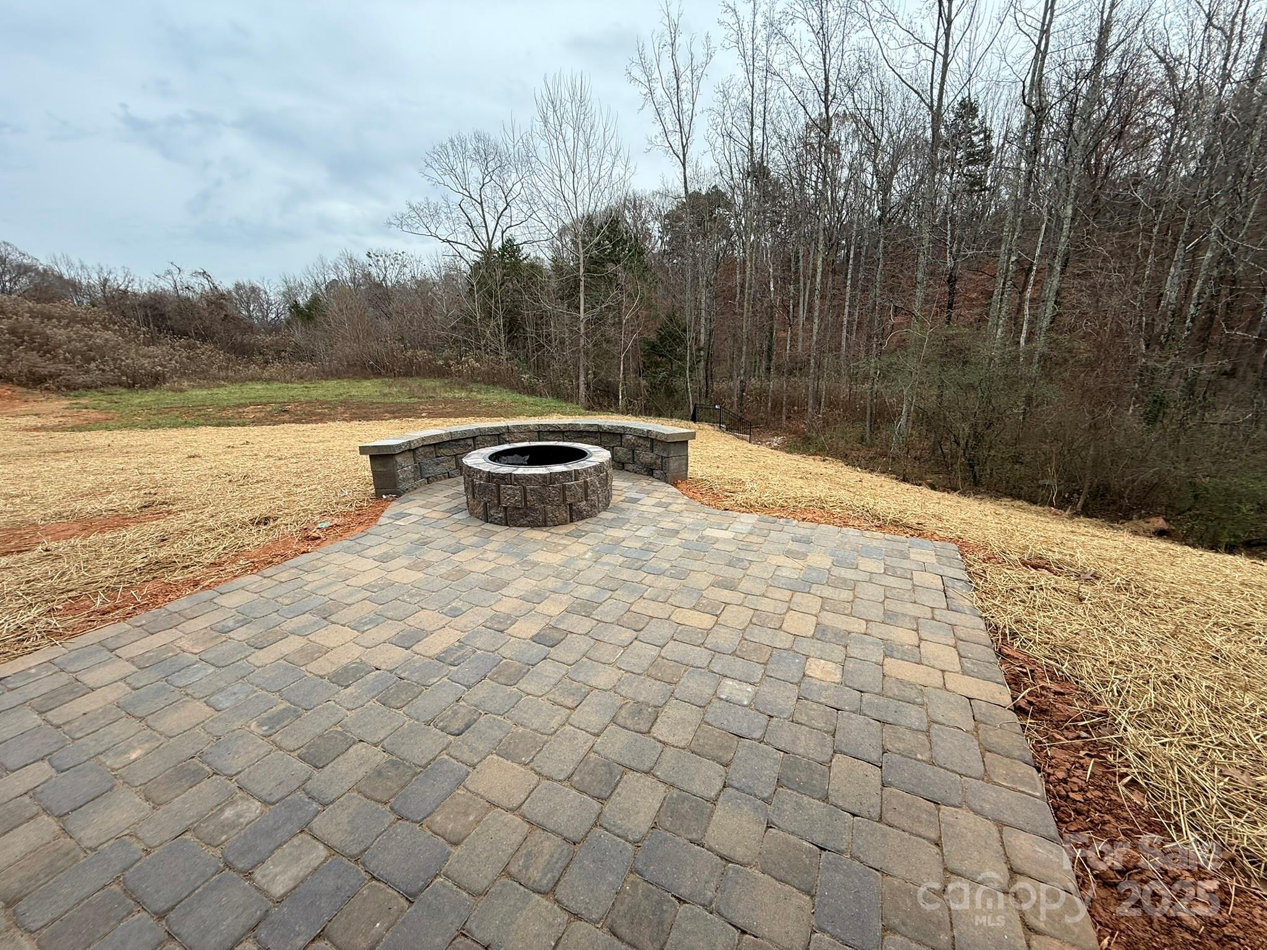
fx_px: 512
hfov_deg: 102.1
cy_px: 475
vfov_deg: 85.7
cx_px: 634
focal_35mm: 14
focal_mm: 2.22
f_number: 2.2
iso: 50
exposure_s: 1/133
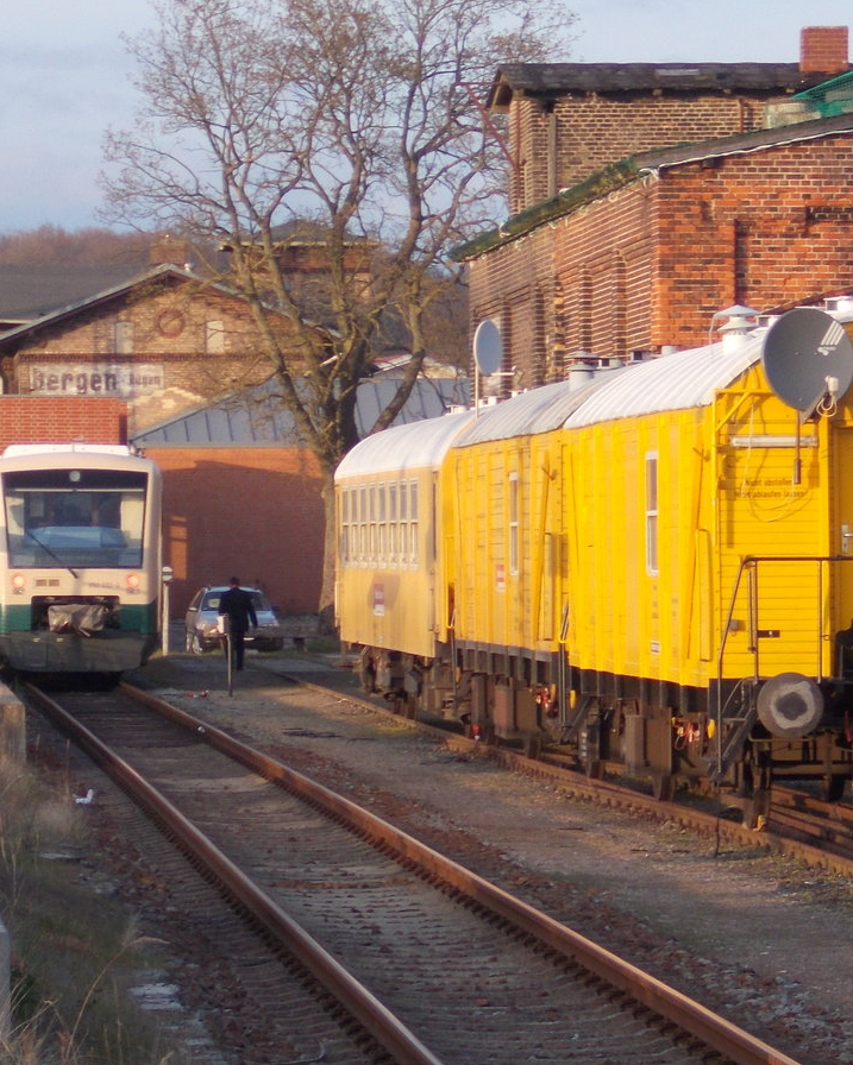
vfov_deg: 11.3
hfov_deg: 9.1
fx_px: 5364
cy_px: 531
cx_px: 632
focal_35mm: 170
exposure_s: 1/80
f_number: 6.5
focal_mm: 23
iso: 80
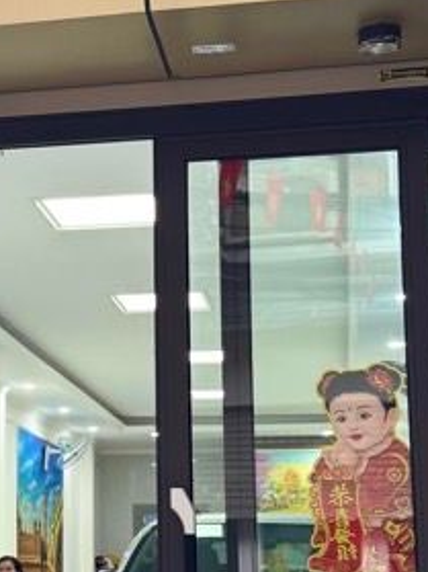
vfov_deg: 22.3
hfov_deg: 16.4
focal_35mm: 88
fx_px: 1452
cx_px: -18
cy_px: 312
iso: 80
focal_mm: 6.76
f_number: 1.78
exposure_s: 1/121
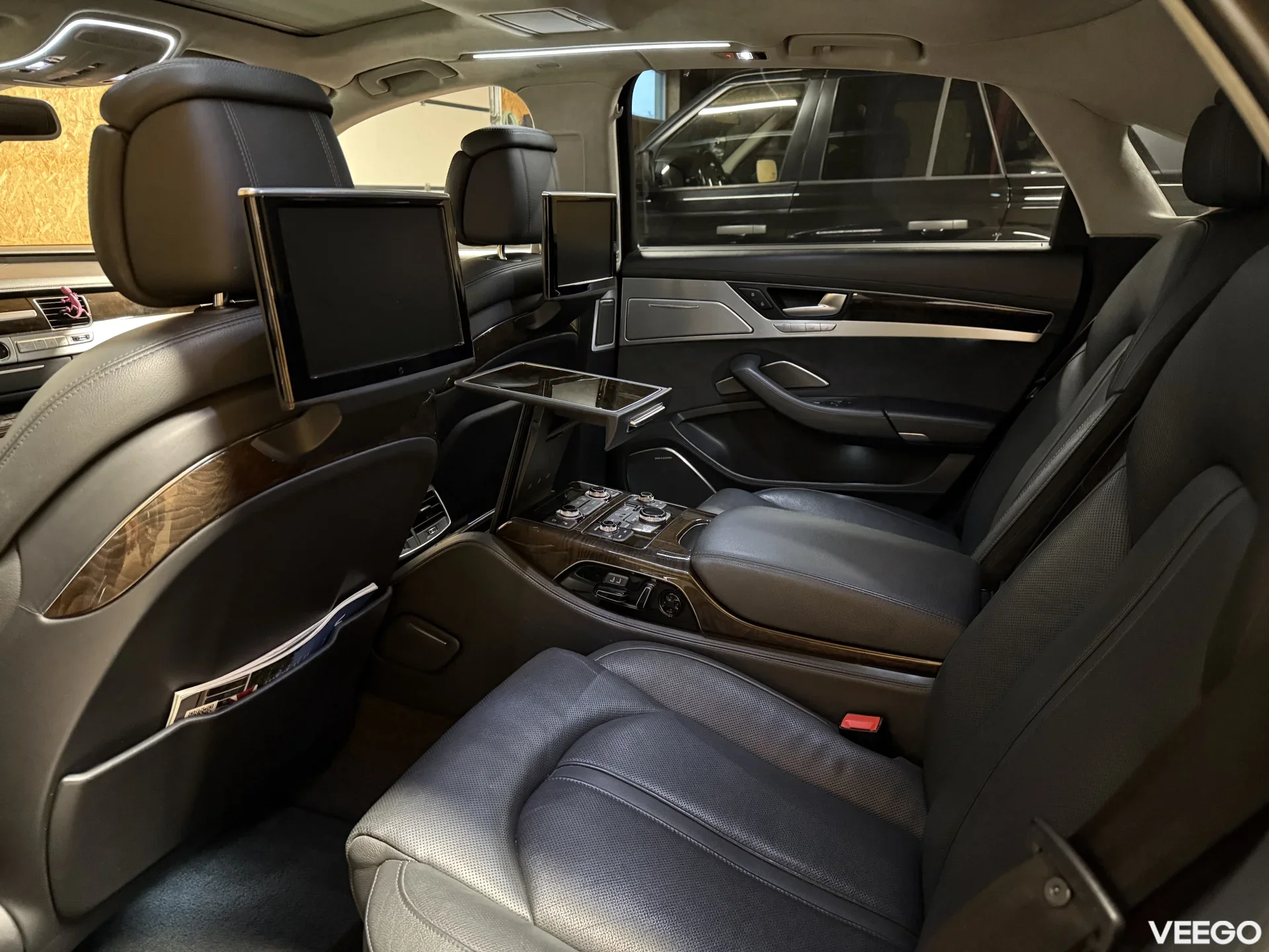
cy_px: 476
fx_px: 880
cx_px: 634
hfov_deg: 71.6
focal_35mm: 24
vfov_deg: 56.8
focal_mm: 6.76
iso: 1600
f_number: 1.78
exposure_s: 1/29
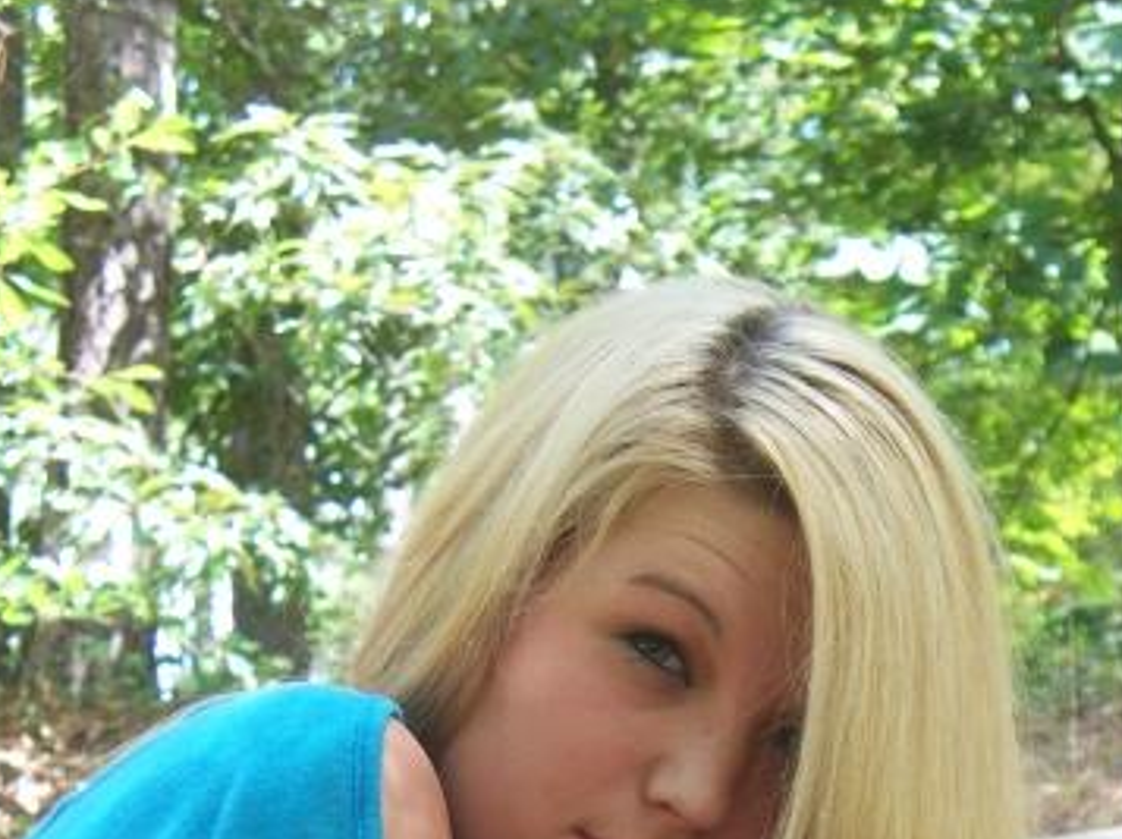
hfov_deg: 15.2
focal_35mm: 130
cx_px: 701
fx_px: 4209
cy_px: 1106
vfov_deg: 11.1
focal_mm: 12.89
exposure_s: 1/50
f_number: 3.1
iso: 64
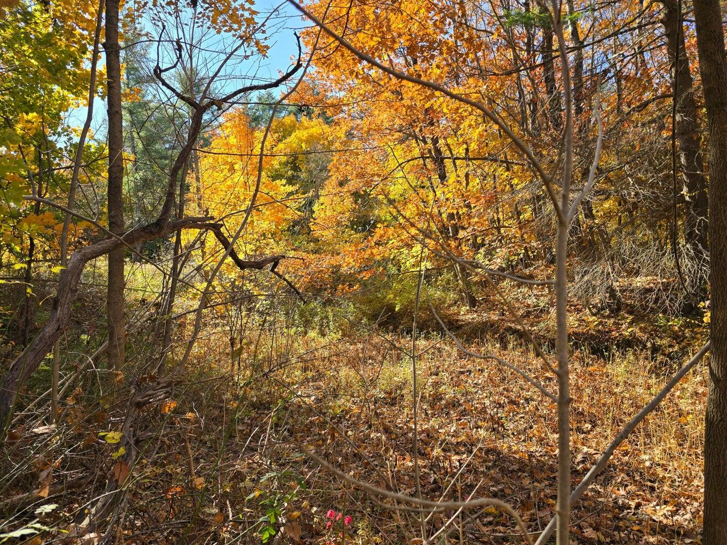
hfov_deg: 71.6
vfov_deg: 56.8
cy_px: 276
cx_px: 360
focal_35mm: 24
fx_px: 504
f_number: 1.7
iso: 12
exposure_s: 1/229
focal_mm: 6.3
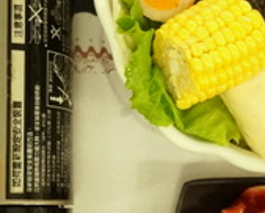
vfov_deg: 18.1
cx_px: -3
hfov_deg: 21.6
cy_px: 146
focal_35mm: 85
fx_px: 668
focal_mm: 16
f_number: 3.5
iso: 3200
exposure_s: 1/50
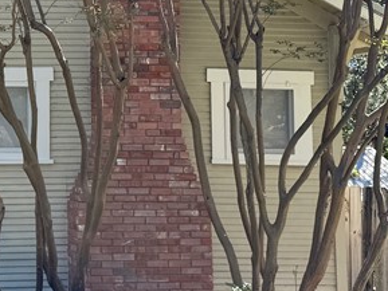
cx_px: -48
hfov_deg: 21.7
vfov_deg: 17.3
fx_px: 953
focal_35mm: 85
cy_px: 67
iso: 80
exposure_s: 1/1131
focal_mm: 6.76
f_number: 1.78
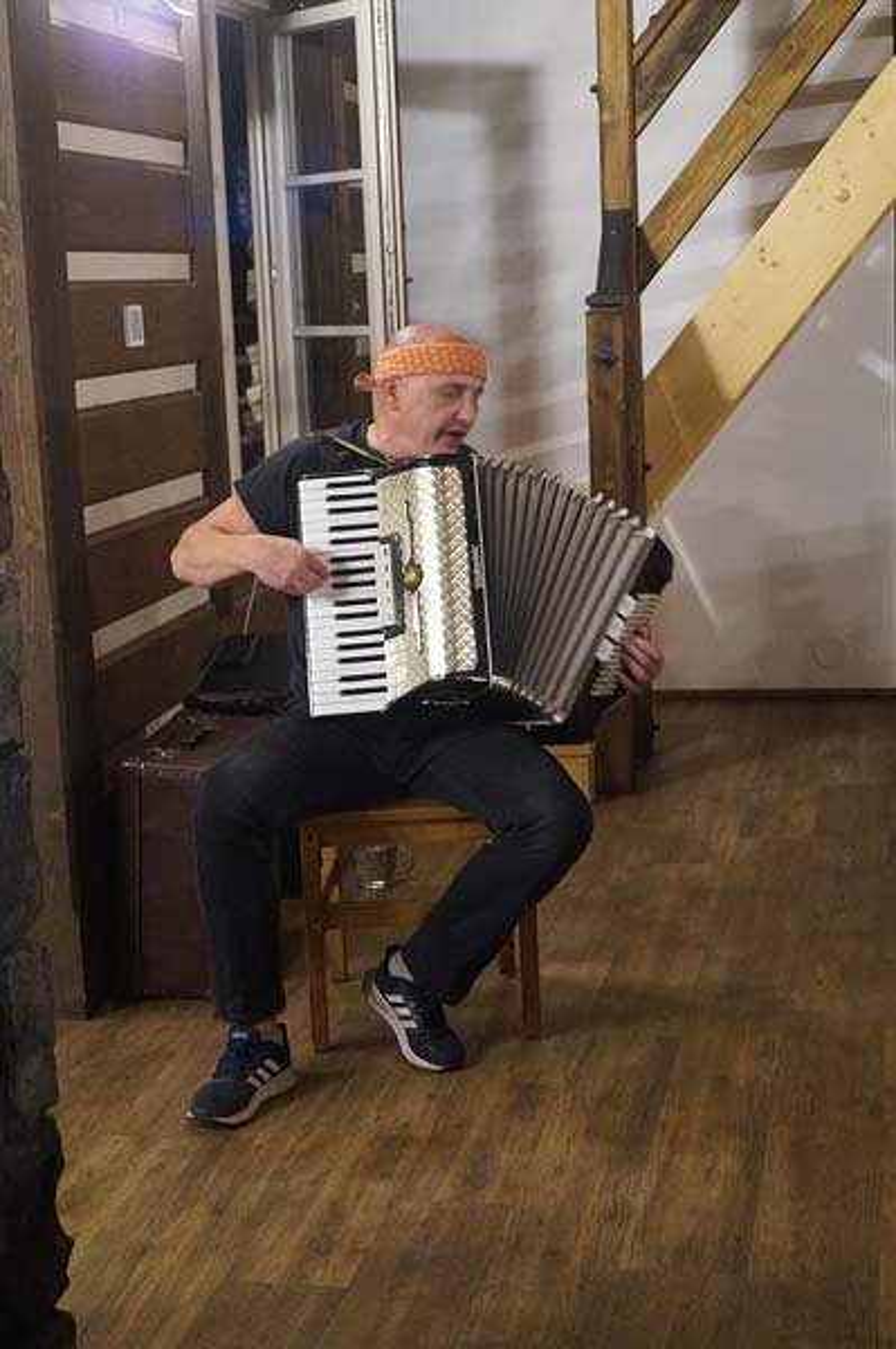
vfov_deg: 37.9
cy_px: 674
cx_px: 448
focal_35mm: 52
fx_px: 1963
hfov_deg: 25.7
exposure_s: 1/13
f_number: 5
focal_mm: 35
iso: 3200
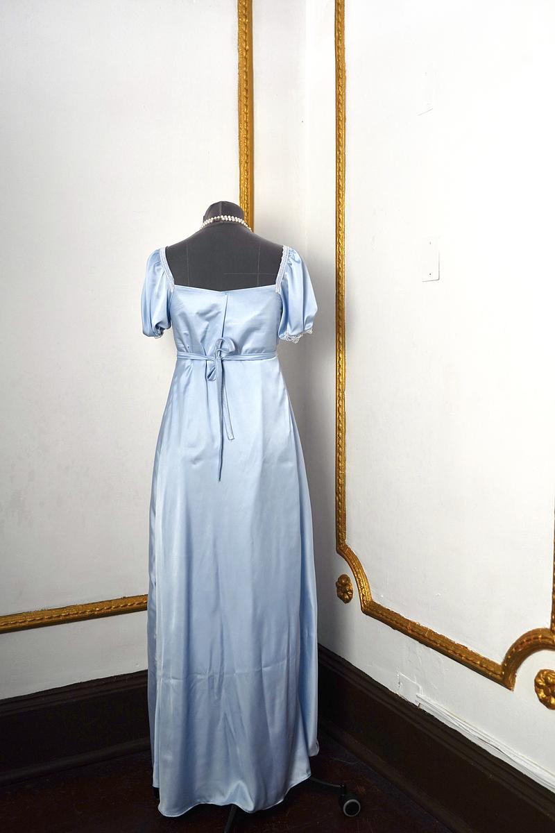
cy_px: 416
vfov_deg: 53.1
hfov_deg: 36.9
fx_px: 832
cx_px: 278
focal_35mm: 36
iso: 500
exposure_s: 1/125
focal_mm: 36
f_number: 5
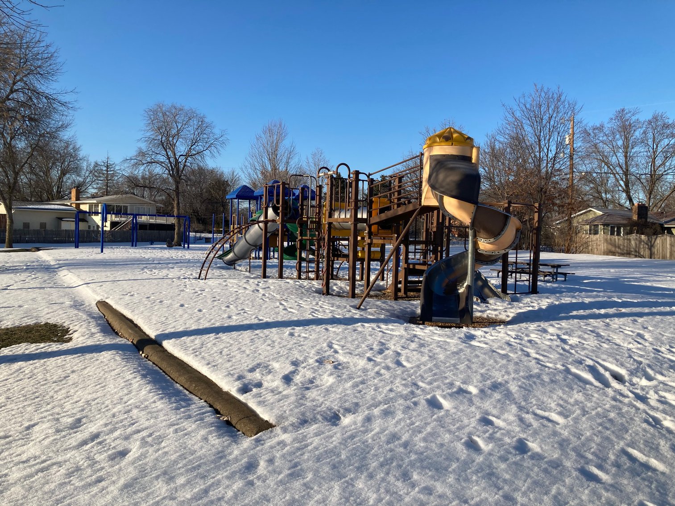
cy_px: 253
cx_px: 338
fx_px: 546
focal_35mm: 28
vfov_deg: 49.8
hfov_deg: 63.4
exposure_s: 1/1779
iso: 20
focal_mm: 3.99
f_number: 1.8
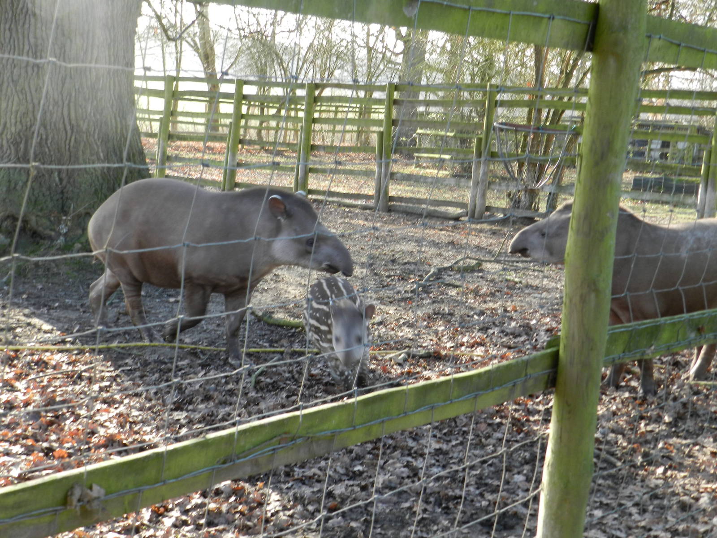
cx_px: 358
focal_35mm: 53
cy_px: 269
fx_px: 1098
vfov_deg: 27.5
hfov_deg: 36.2
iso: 160
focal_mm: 9.4
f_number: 4.4
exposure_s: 1/60
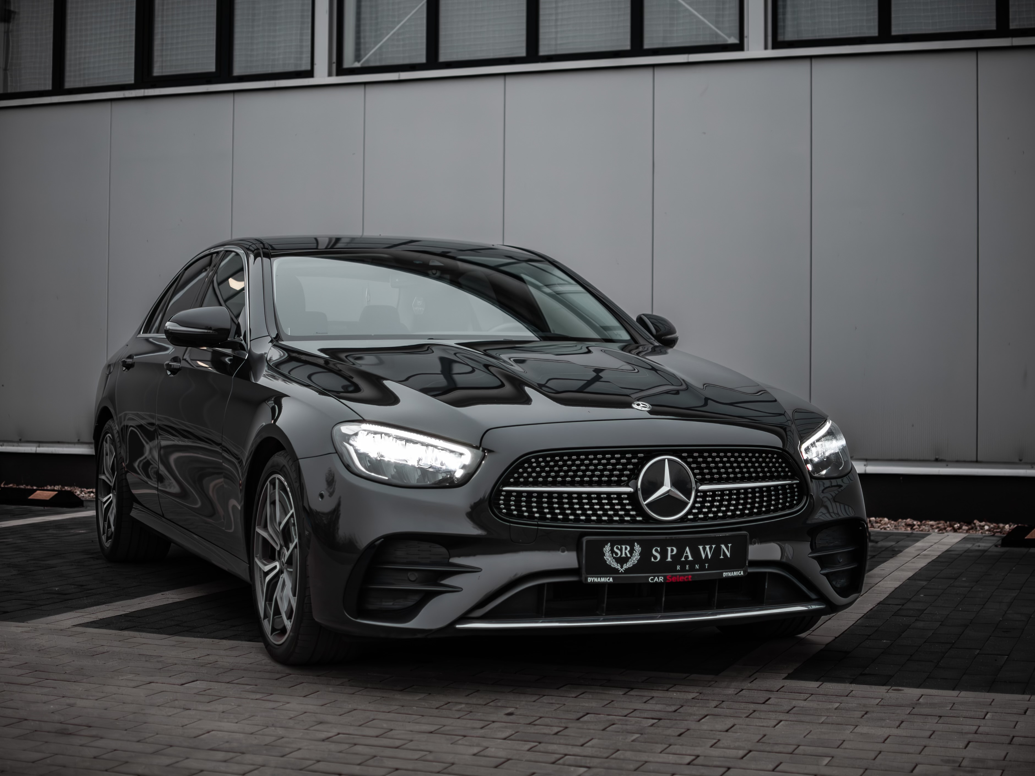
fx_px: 1721
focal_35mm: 58
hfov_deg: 33.5
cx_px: 507
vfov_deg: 25.4
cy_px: 390
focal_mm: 35
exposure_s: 1/800
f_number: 1.8
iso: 500
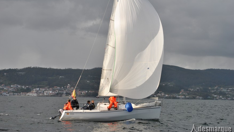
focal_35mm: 89
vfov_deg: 13.7
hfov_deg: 24.0
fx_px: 549
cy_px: 58
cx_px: 119
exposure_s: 1/250
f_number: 8
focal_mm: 55
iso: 100
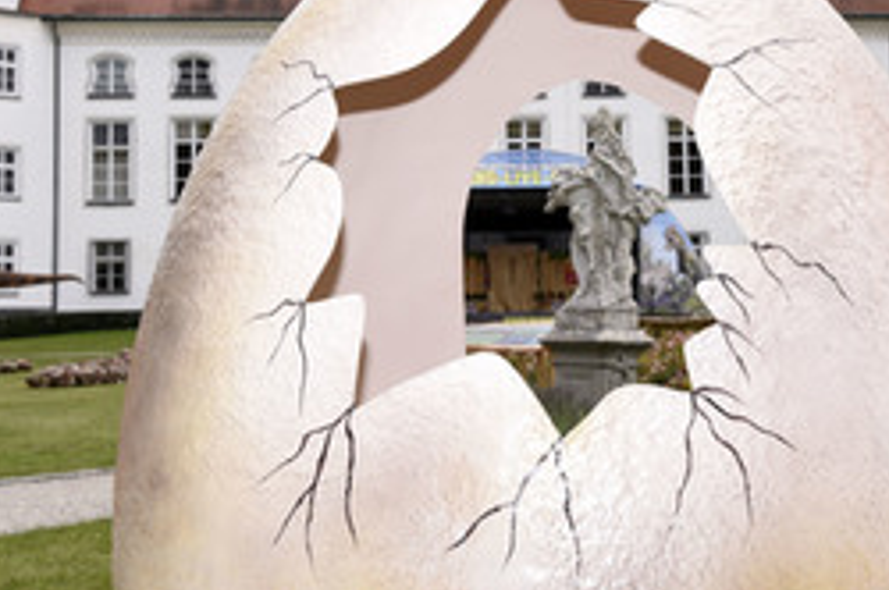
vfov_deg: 16.2
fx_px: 2047
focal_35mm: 83
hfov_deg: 24.5
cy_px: 68
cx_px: 528
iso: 200
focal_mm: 46
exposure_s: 1/160
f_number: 9
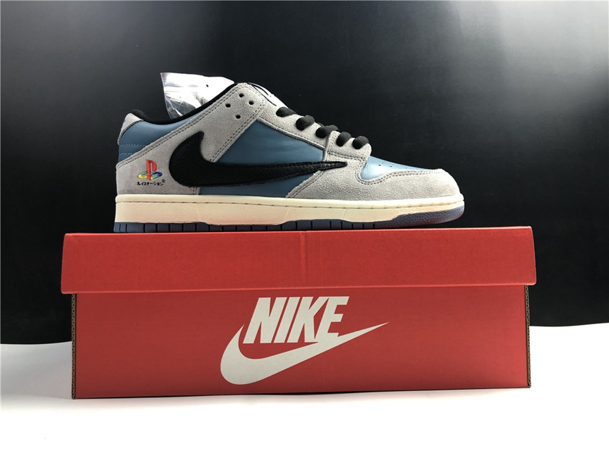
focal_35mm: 28
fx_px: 493
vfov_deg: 49.7
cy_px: 228
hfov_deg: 63.4
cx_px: 304
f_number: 1.8
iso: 40
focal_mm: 4
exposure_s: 1/33
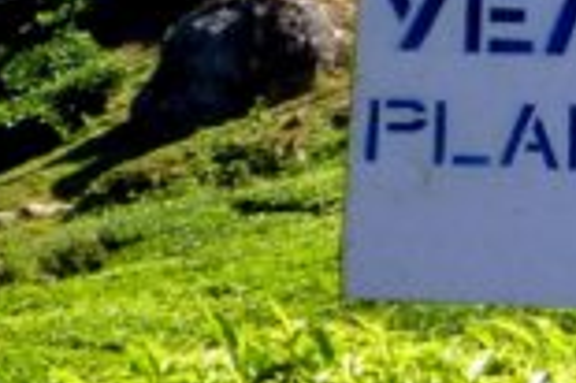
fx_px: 5386
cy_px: -167
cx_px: 1791
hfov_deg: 5.7
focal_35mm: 337
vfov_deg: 4.1
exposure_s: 1/400
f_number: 4.2
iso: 100
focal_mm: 8.5
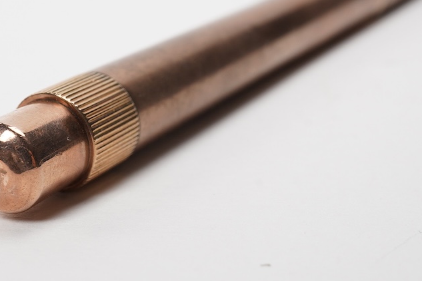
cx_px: 164
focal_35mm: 80
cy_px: 129
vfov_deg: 17.1
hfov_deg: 25.3
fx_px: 938
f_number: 20
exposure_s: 1/100
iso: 400
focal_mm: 30
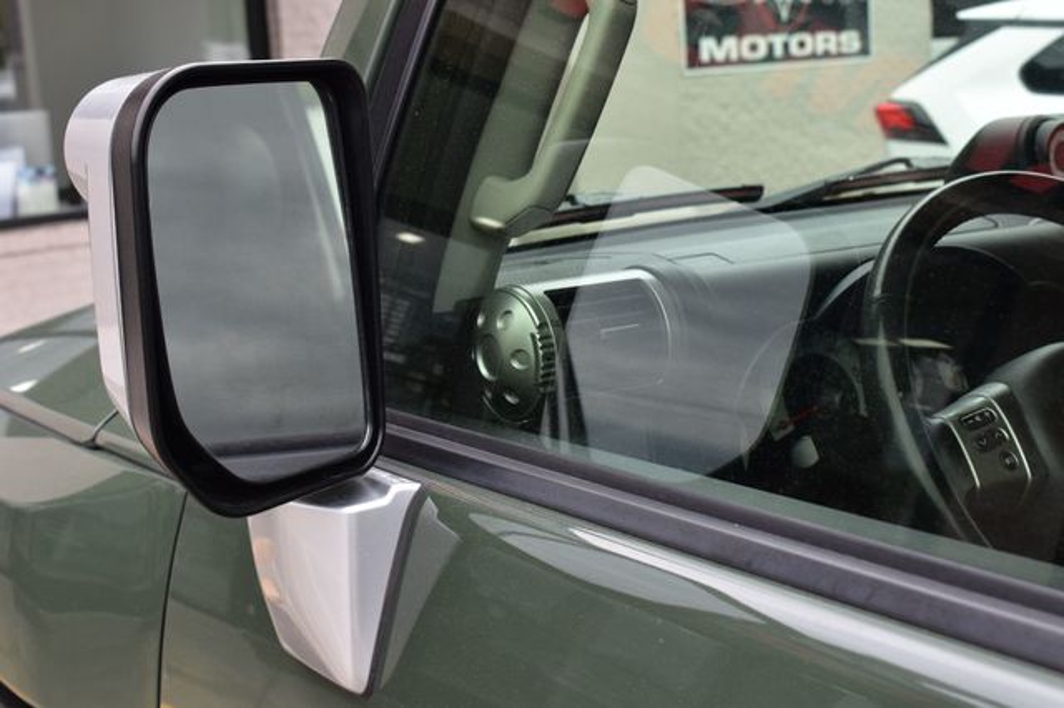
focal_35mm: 57
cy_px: 354
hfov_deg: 35.1
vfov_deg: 23.8
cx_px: 532
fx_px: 1684
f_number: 9
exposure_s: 1/160
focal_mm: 38
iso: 400
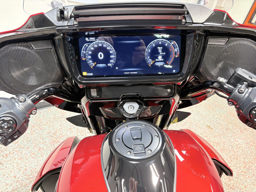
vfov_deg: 53.1
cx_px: 128
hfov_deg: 67.3
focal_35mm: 26
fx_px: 192
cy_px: 96
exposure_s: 1/60
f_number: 1.6
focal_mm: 5.96
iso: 100
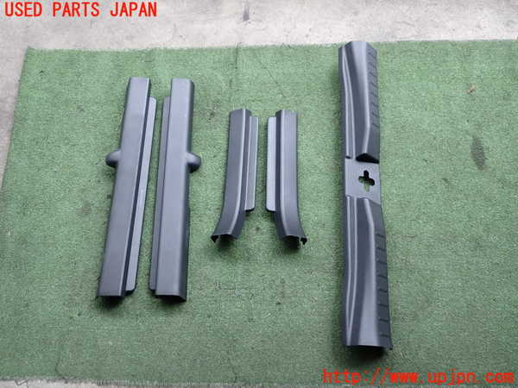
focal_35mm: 30
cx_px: 259
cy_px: 194
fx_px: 449
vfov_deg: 46.8
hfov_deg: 60.0
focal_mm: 5.4
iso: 125
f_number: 2.3
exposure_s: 1/125
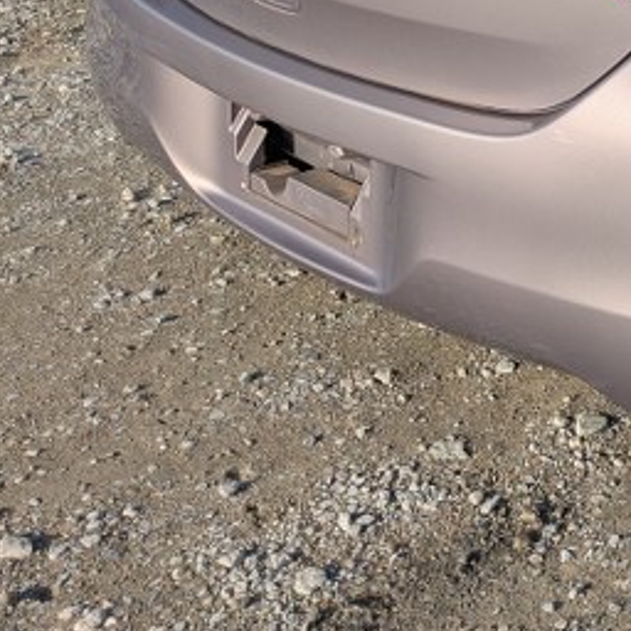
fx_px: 1423
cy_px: -81
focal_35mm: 69
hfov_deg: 21.5
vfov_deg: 23.3
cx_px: 908
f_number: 1.89
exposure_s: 1/3745
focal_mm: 5.43
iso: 51
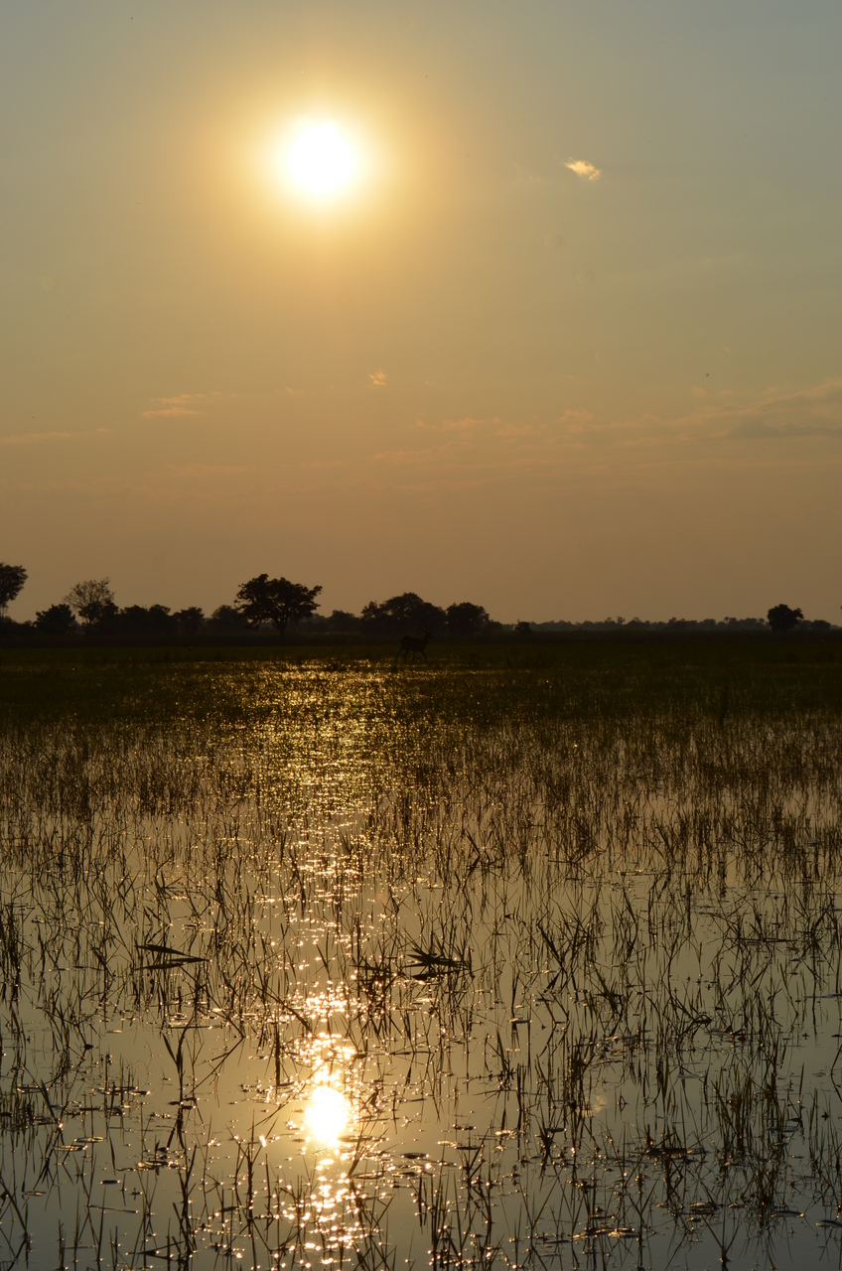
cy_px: 636
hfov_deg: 16.5
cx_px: 421
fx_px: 2907
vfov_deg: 24.7
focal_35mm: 82
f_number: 13
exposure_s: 1/640
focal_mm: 55
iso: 100
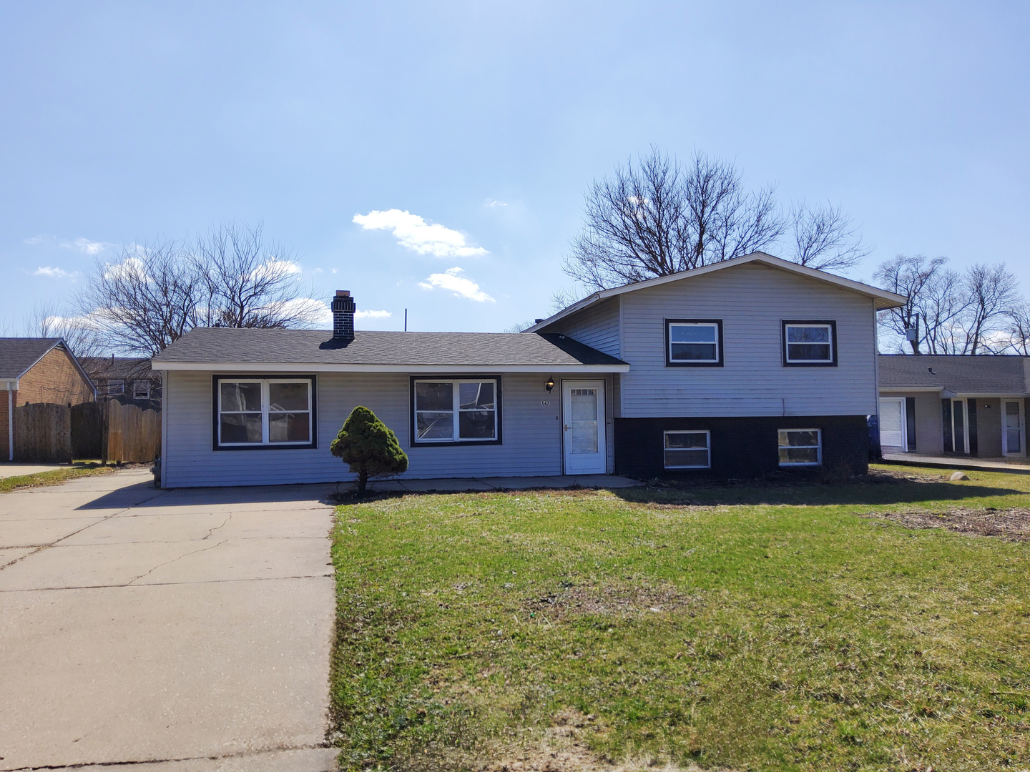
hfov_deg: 67.3
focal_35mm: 26
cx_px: 515
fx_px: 774
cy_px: 386
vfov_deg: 53.1
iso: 50
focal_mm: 3.08
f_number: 2
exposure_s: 1/1925
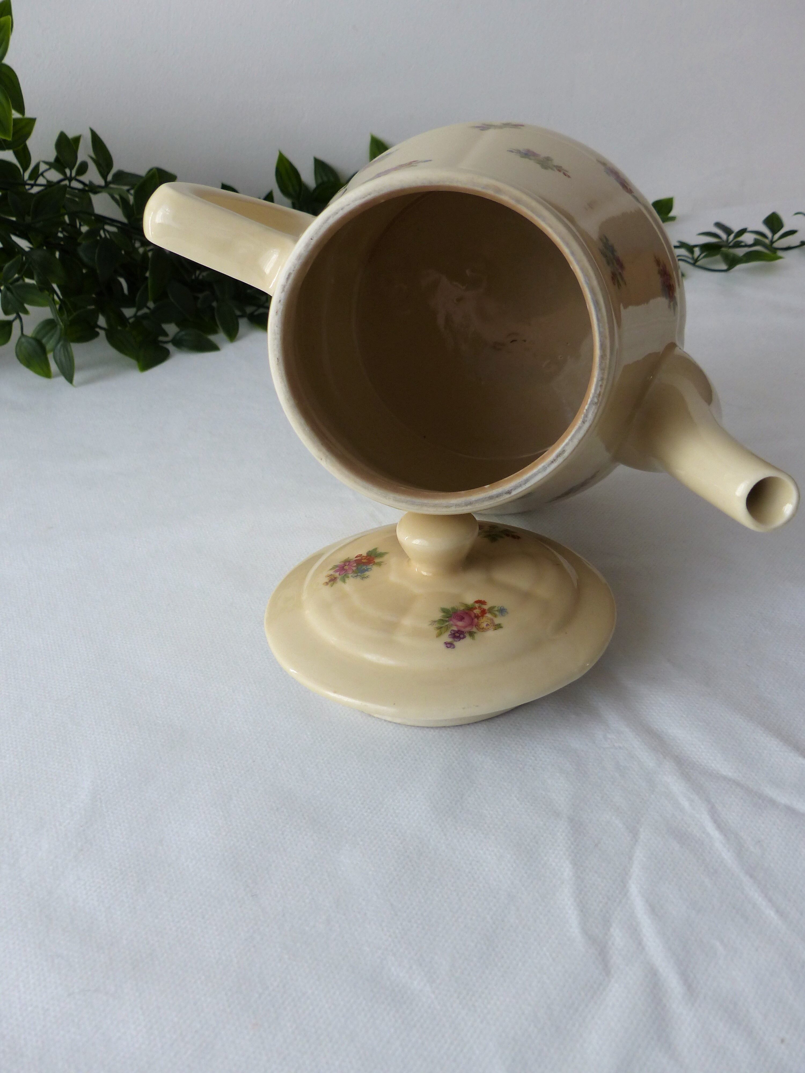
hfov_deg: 36.8
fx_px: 1209
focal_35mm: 39
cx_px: 402
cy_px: 536
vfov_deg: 47.9
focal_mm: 6.8
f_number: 2.8
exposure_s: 1/60
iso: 160
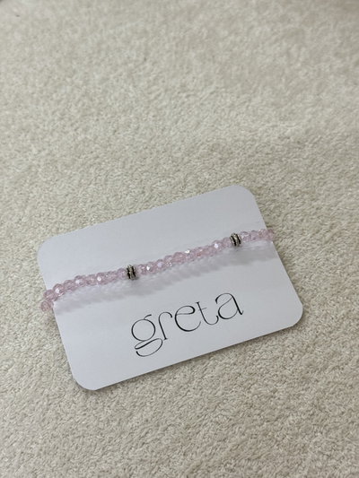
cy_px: 239
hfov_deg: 30.3
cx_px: 180
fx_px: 663
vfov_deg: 39.6
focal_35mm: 48
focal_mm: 6.76
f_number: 1.78
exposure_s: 1/50
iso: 125
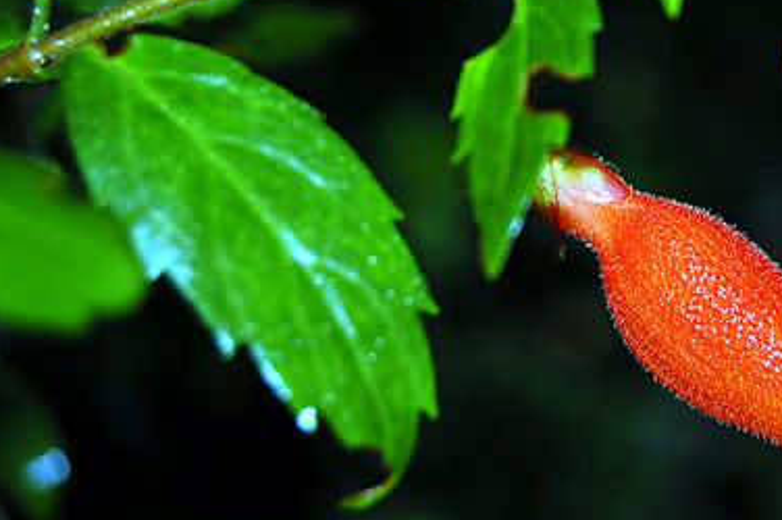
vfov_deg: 9.4
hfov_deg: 14.0
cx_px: 685
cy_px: 100
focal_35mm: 146
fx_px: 3166
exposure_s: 1/125
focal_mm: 55
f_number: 5.6
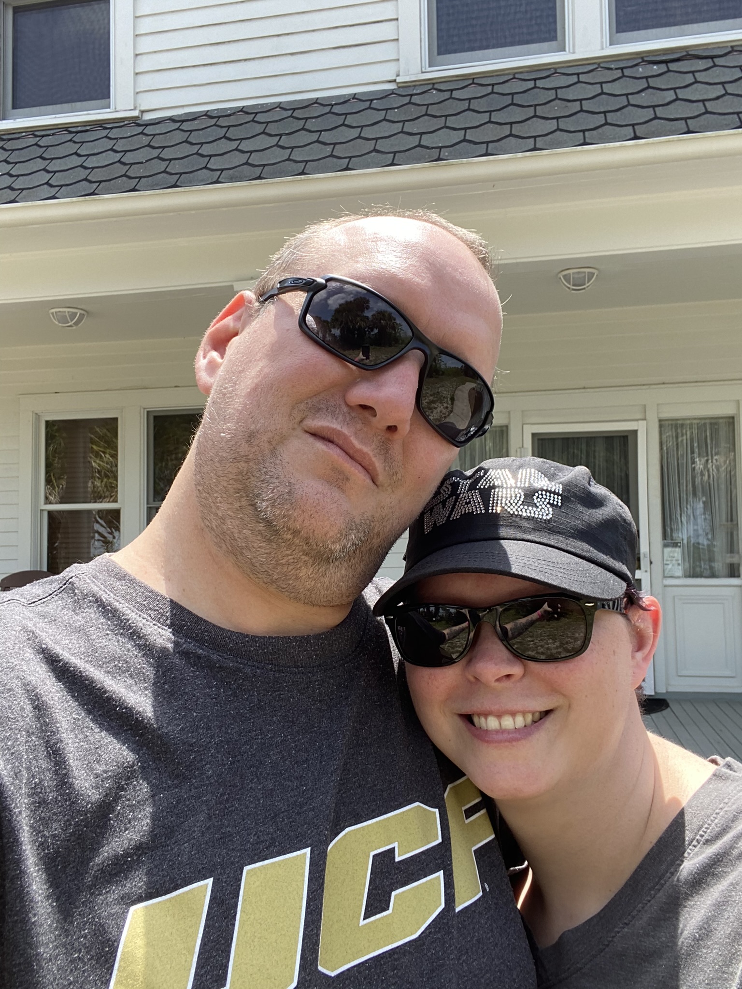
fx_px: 857
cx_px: 371
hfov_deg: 46.8
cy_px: 494
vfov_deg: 60.0
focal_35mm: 30
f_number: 2.2
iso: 25
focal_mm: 2.71
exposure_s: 1/250
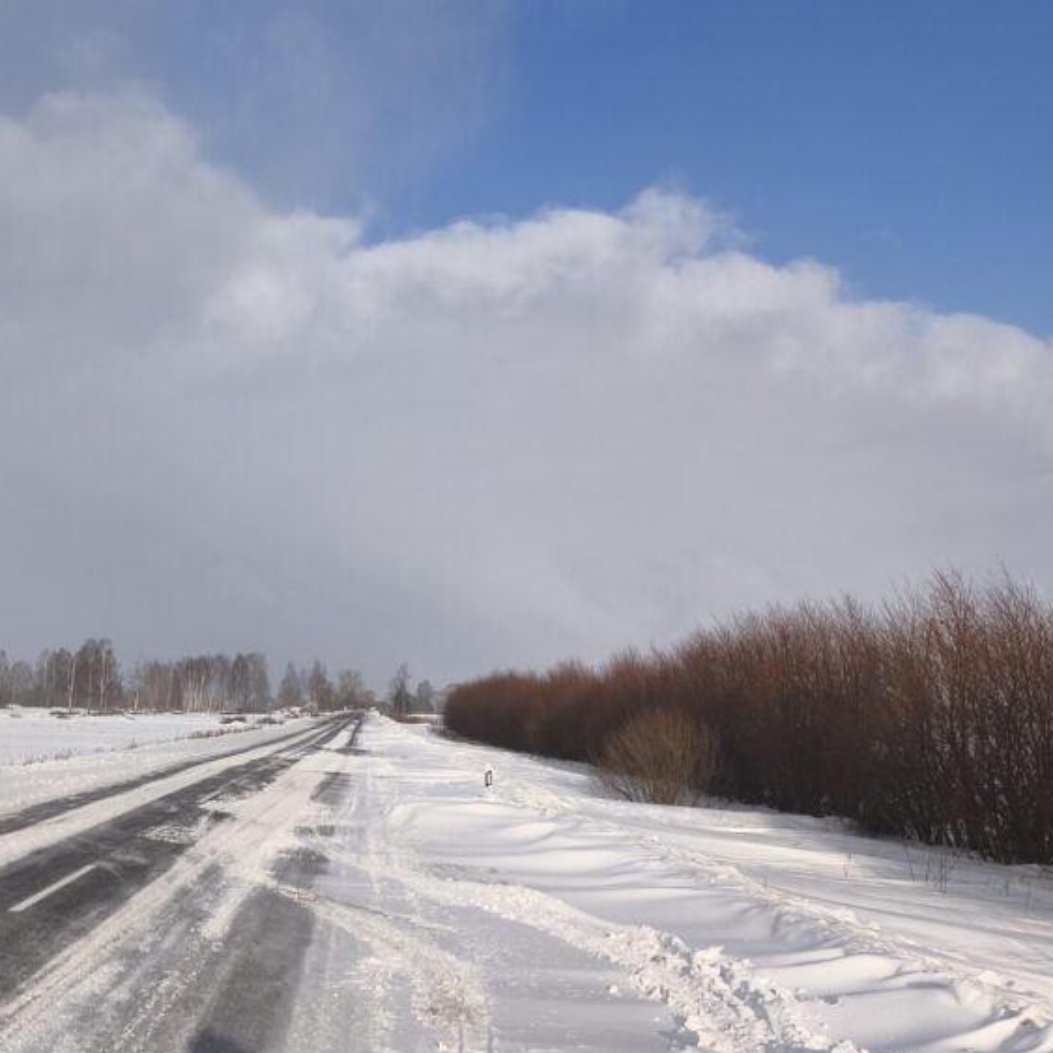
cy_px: 584
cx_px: 318
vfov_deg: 44.9
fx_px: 1273
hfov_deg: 44.0
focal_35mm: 37
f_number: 1.65
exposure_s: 1/961
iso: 50
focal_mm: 6.18
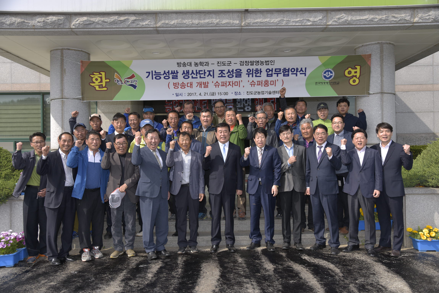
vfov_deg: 42.4
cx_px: 220
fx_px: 378
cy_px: 146
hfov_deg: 60.3
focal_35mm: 31
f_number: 5
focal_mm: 31
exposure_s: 1/160
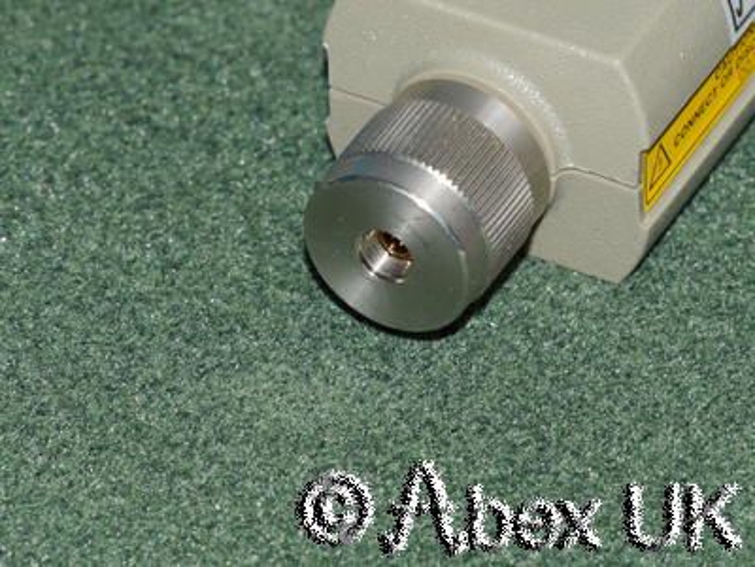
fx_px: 6107
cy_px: 284
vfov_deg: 5.3
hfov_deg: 7.1
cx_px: 378
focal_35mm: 280
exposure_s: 1/25
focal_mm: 140
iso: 400
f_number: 14
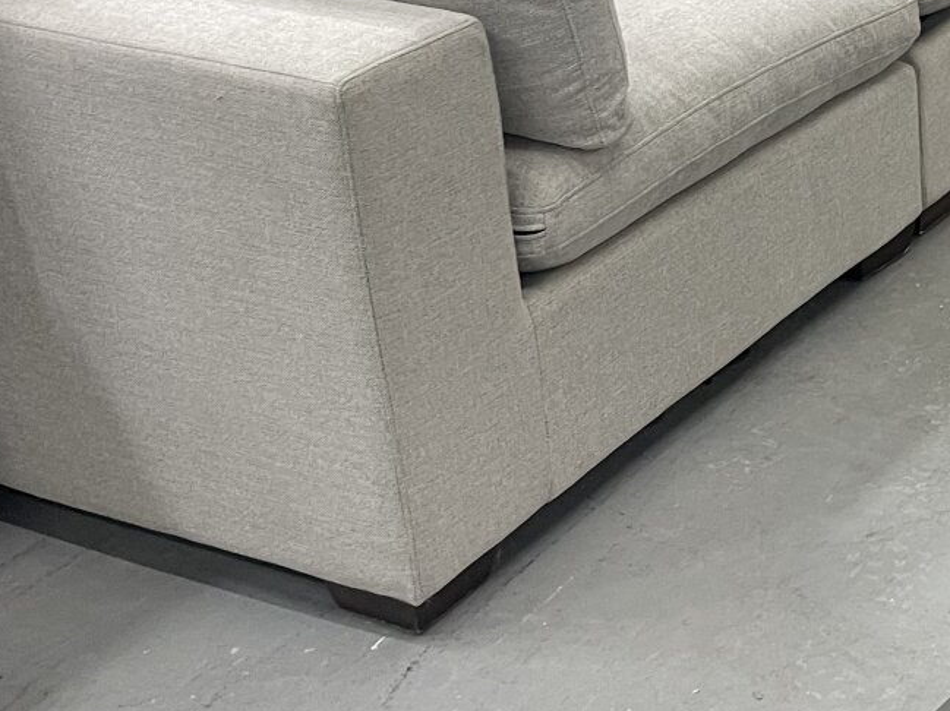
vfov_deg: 19.4
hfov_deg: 23.4
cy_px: 13
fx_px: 2030
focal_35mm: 74
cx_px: 1231
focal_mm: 5.1
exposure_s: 1/60
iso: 100
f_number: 1.6
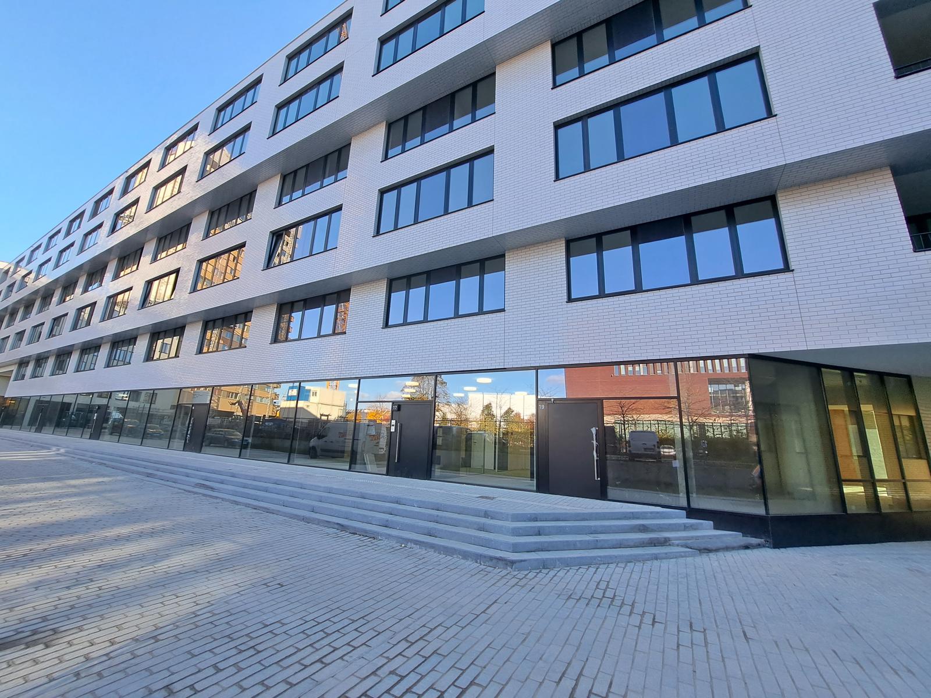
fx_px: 350
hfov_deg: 106.2
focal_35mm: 13
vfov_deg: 89.9
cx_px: 466
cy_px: 349
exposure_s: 1/287
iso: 50
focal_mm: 1.74
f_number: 2.2
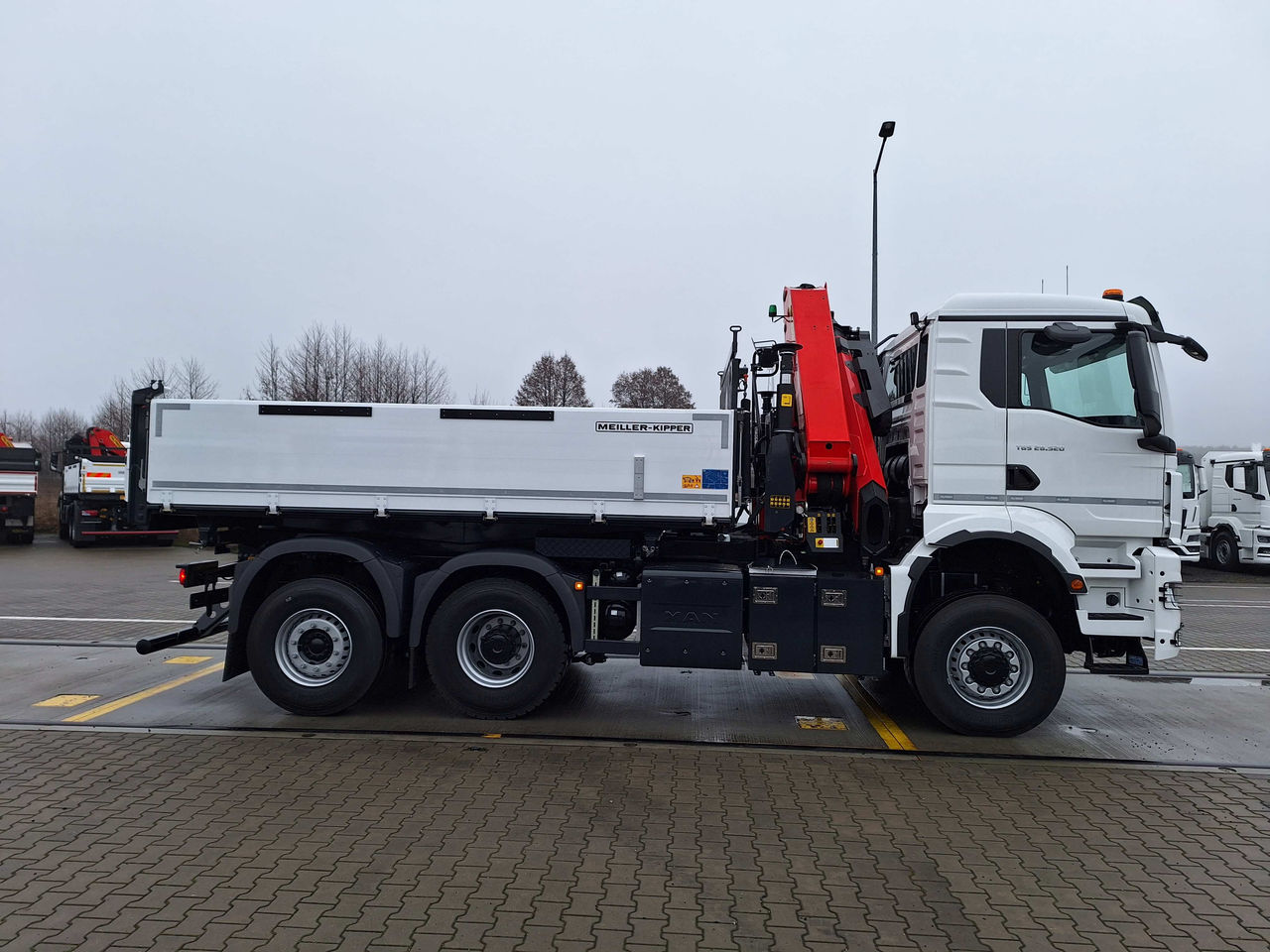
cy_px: 476
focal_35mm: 23
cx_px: 635
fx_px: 844
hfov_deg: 73.9
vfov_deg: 58.9
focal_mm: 5.54
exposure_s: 1/477
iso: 40
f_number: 1.8
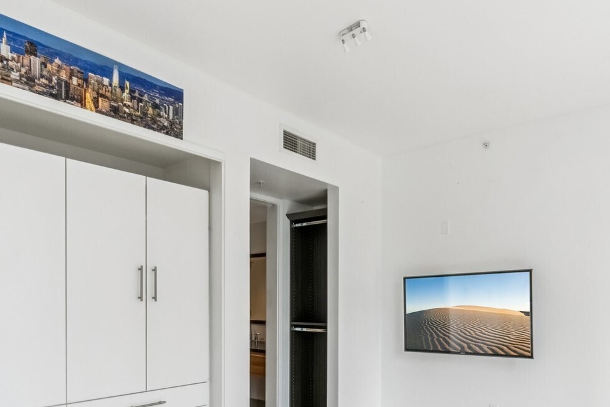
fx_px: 441
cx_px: 379
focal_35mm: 26
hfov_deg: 68.4
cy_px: 313
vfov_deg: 47.4
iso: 250
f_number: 9
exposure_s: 1/15
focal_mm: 10
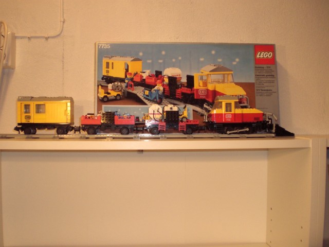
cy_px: 124
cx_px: 164
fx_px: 361
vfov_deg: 37.7
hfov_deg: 49.0
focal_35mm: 38
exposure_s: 1/80
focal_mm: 6.3
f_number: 3.1
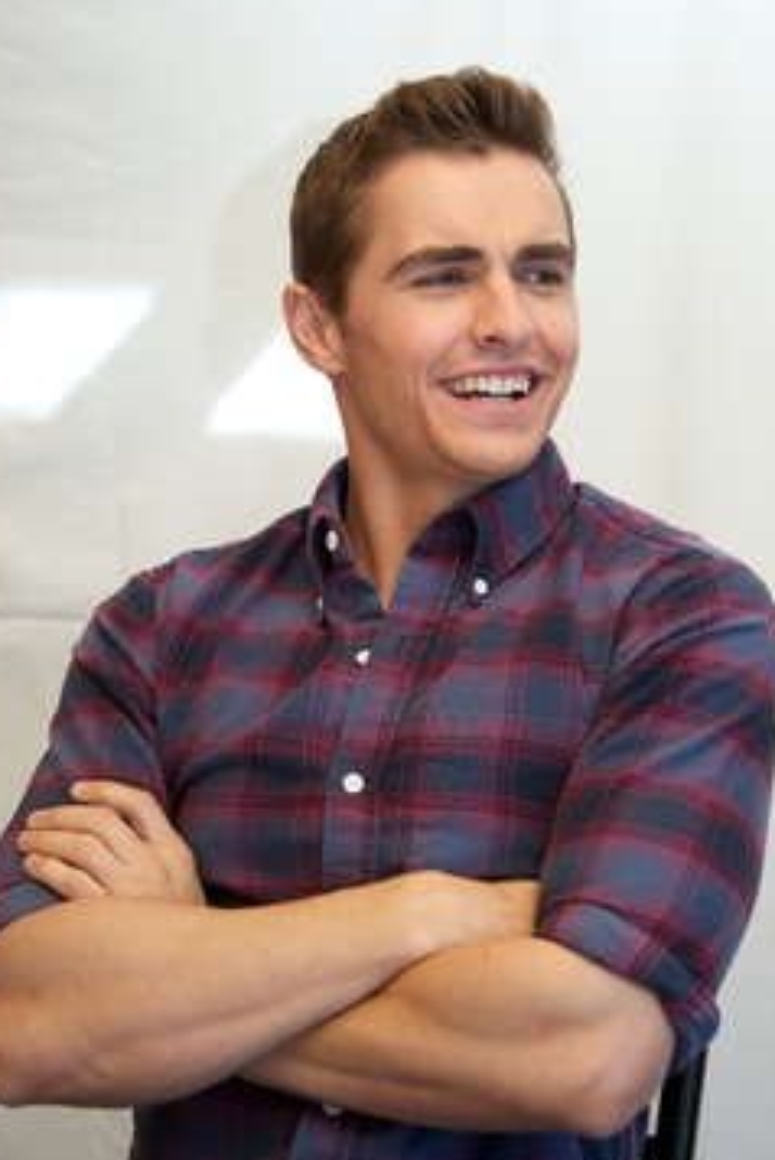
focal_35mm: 110
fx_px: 3545
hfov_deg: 12.5
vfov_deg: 18.6
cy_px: 531
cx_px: 392
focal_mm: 98
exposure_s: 1/100
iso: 640
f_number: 5.6
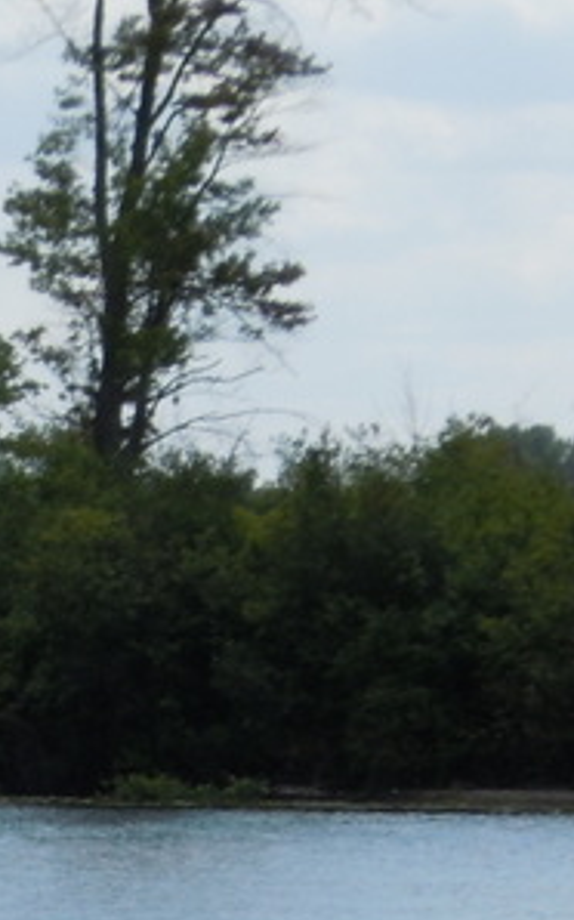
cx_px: -259
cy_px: 849
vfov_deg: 3.8
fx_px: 13955
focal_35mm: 557
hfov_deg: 2.4
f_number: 5.6
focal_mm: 35
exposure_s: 1/640
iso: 100
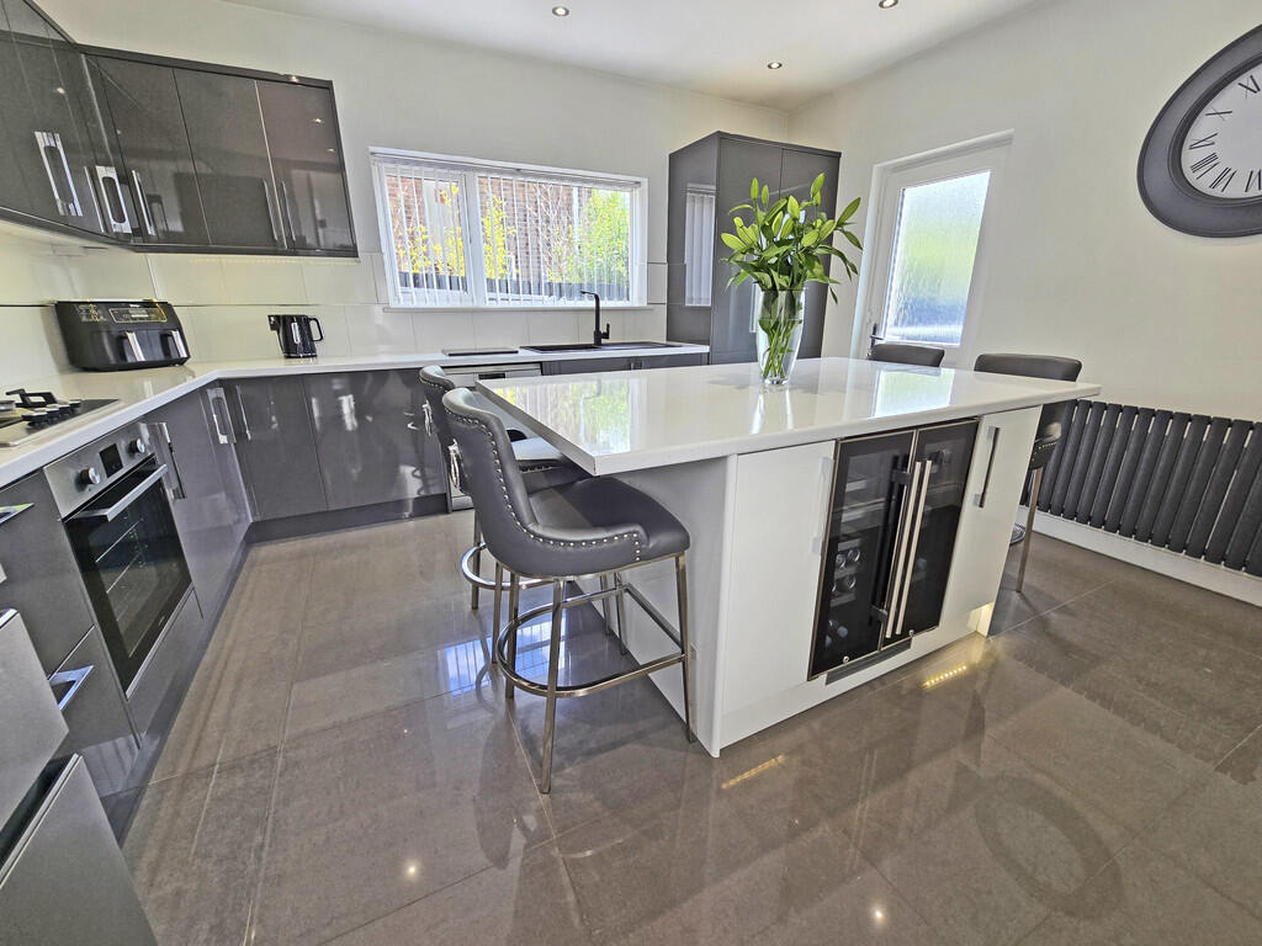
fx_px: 474
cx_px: 631
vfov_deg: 89.9
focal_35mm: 13
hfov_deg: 106.2
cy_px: 473
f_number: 2.2
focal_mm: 2.2
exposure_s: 1/100
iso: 64
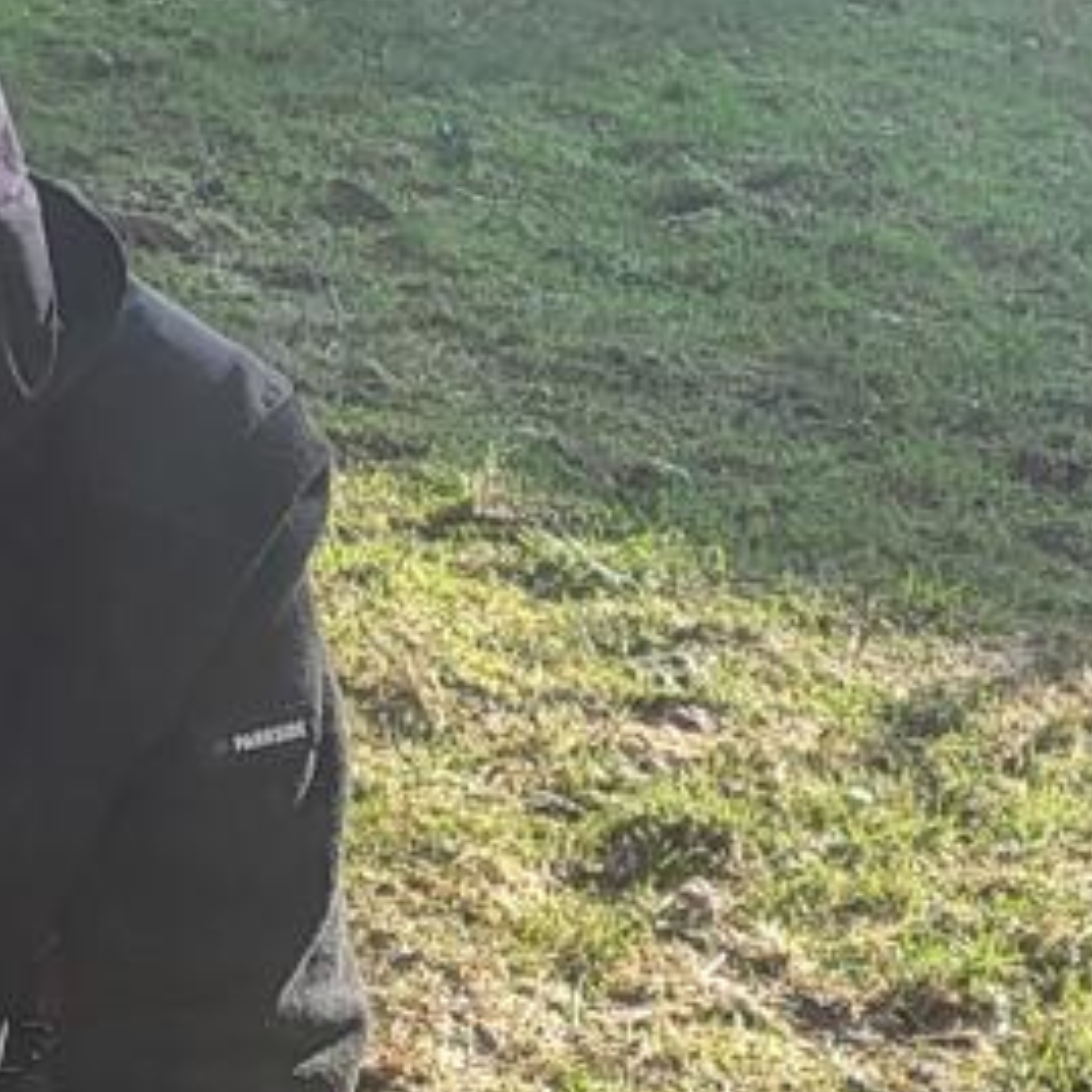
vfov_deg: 11.7
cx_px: -261
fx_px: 4890
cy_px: 2037
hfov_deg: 12.4
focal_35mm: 137
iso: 40
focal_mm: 5.4
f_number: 1.8
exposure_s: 1/574
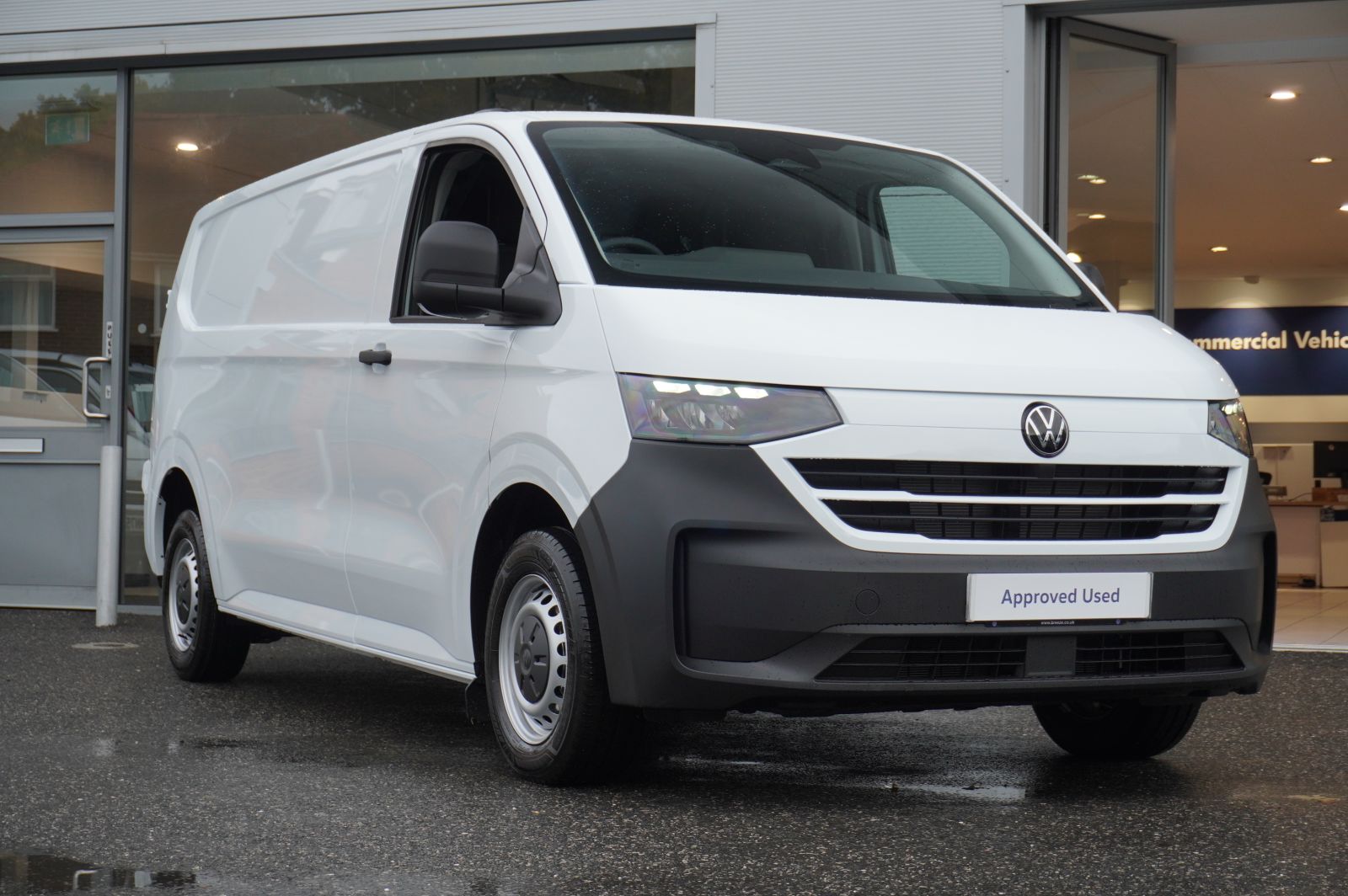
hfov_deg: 31.9
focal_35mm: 63
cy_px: 448
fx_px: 2357
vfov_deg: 21.5
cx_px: 674
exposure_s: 1/90
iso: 400
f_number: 5.6
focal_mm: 42
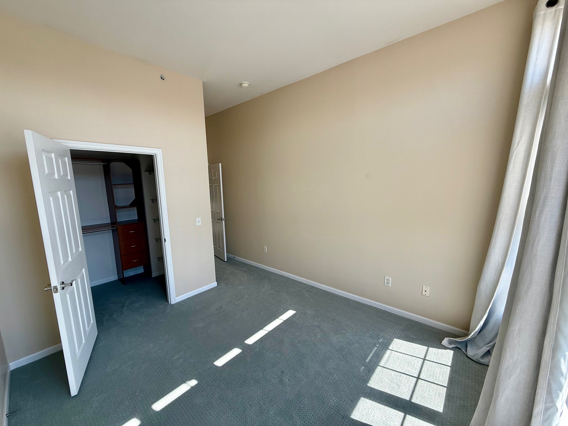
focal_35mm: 14
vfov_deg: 85.7
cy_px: 213
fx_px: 230
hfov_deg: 102.1
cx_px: 284
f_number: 2.2
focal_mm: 2.22
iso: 50
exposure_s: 1/227
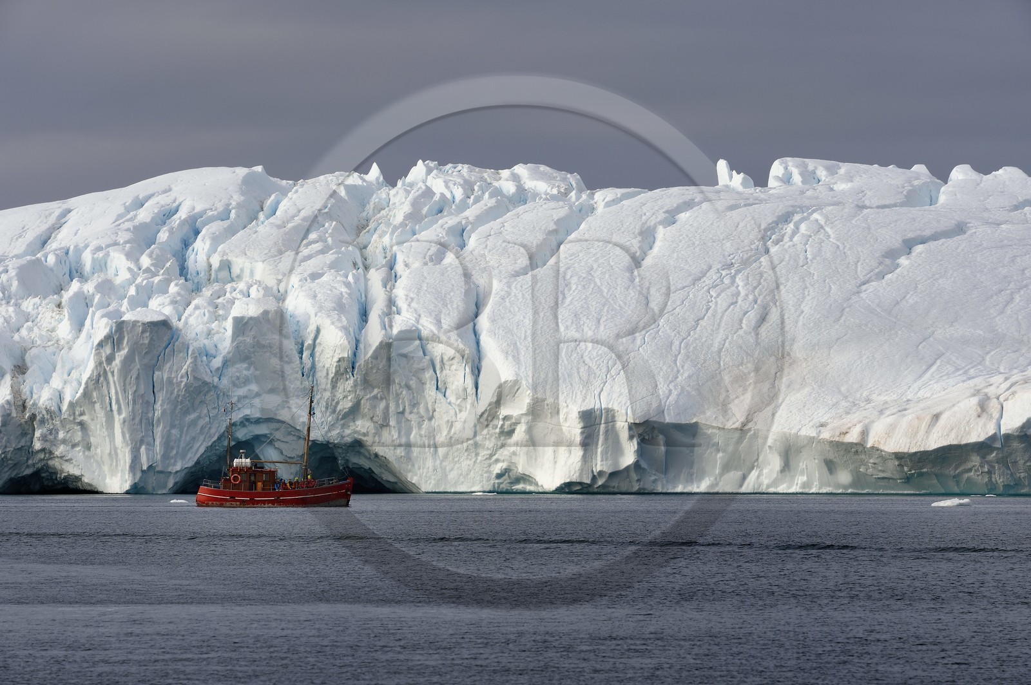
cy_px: 342
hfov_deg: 7.4
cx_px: 516
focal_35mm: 280
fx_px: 8012
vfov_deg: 4.9
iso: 200
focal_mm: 280
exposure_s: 1/400
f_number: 9
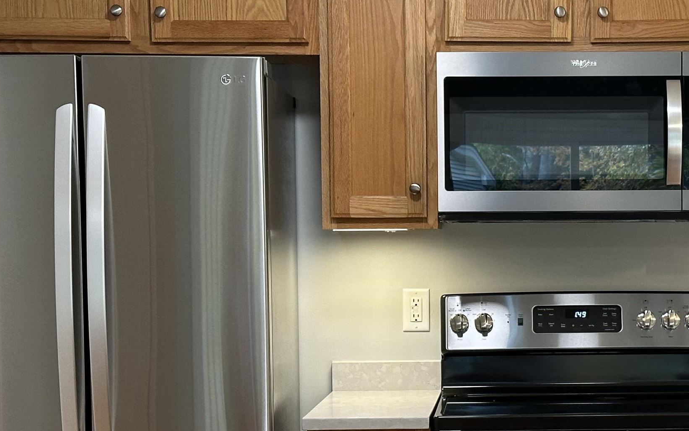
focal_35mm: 95
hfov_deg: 21.6
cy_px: 305
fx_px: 1784
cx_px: 537
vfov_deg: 13.7
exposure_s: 1/60
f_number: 1.78
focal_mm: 6.86
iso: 125
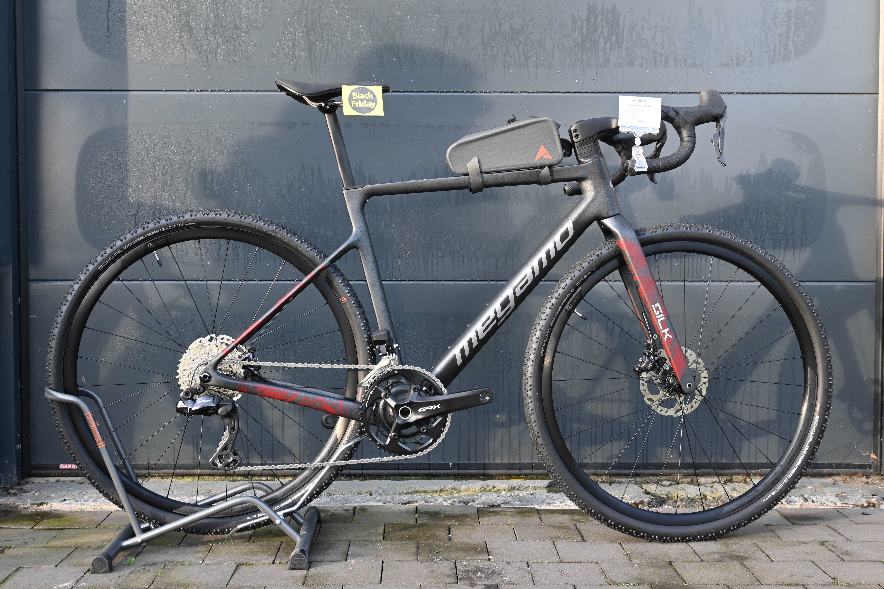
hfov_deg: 46.4
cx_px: 442
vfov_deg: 31.9
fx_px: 1031
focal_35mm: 42
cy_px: 294
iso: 125
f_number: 4.5
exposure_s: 1/60
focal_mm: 28
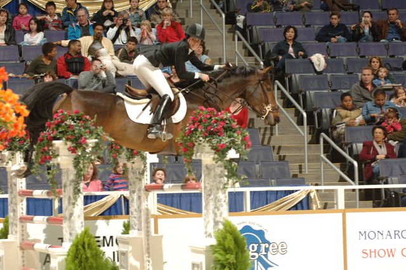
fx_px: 2112
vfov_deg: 7.3
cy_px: 135
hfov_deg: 11.0
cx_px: 203
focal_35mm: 188
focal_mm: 125
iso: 320
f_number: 4.5
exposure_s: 1/250
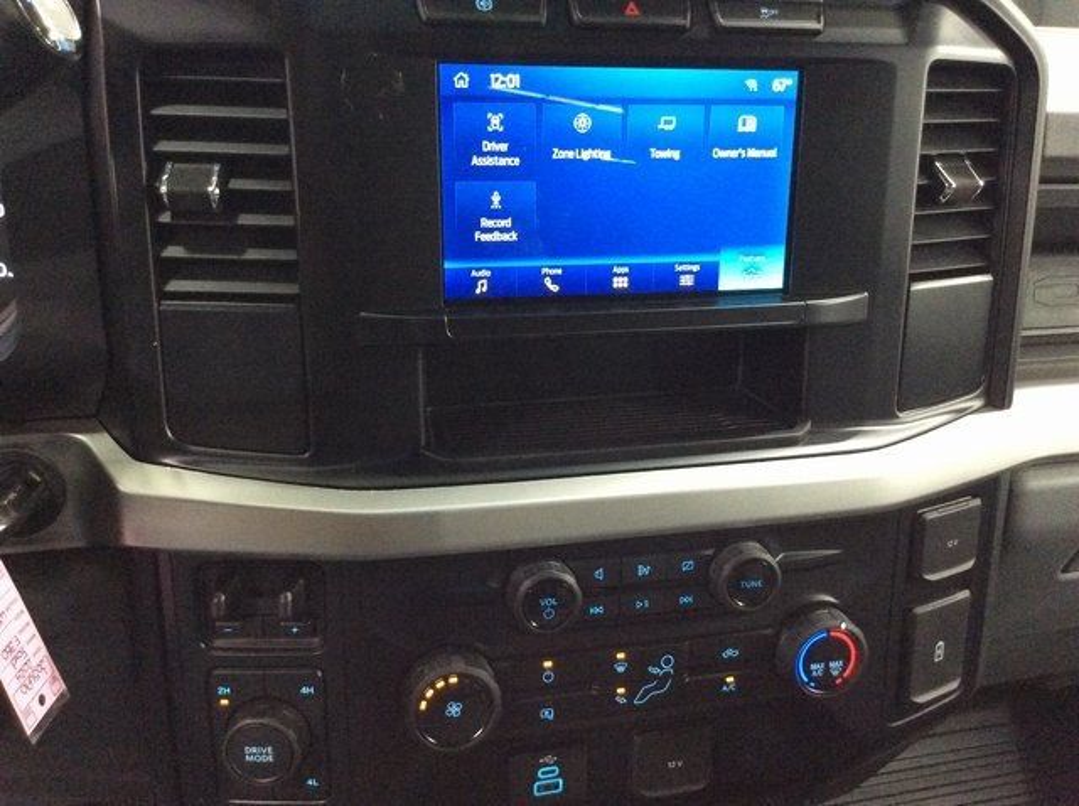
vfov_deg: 44.1
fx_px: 996
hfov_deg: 56.9
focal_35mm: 32
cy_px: 403
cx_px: 540
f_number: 2.4
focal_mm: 3.3
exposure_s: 1/15
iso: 400
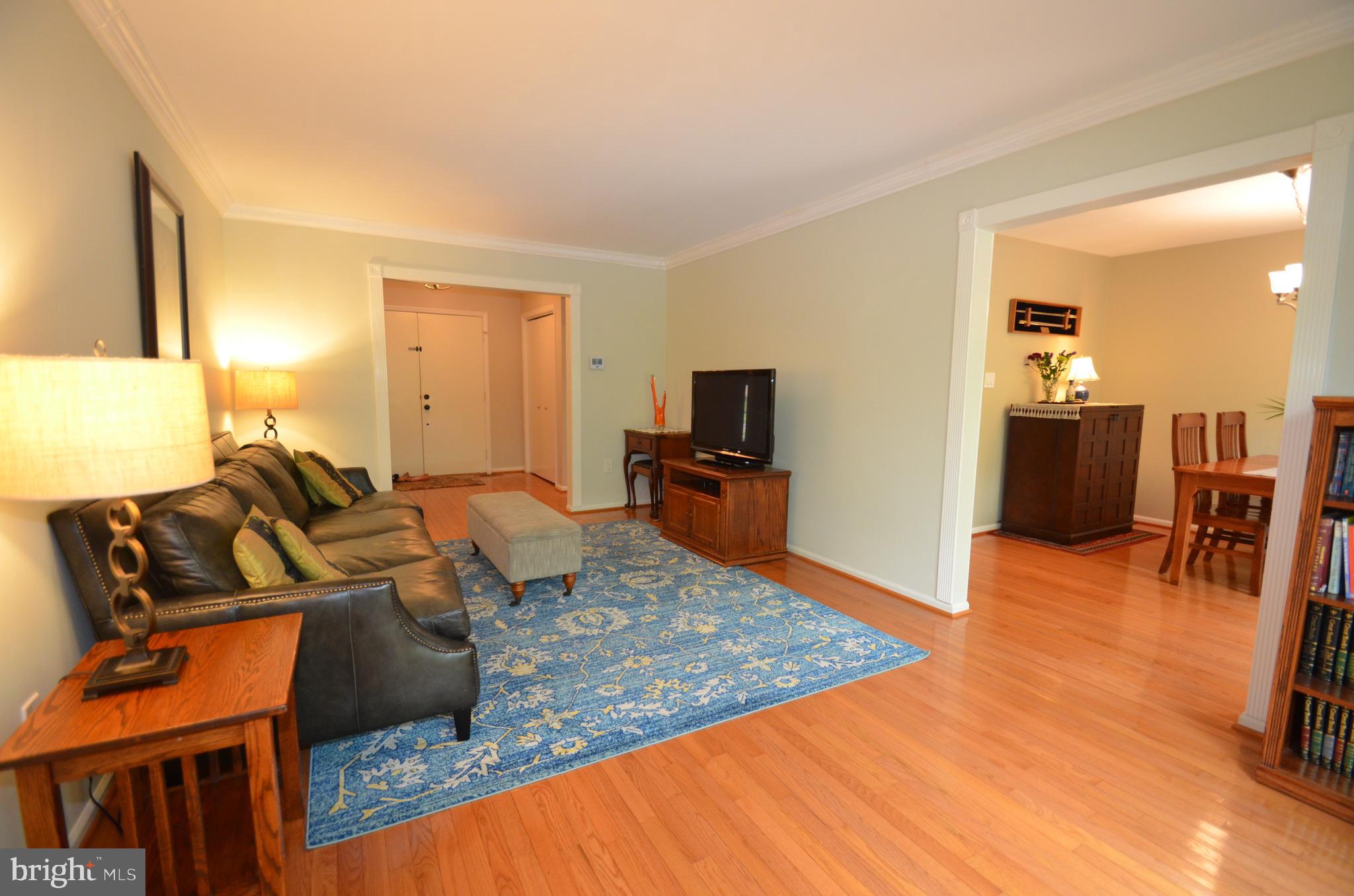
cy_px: 448
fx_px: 563
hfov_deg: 100.5
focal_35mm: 15
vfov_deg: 77.1
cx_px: 677
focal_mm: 10
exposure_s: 1/60
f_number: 4
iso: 1000
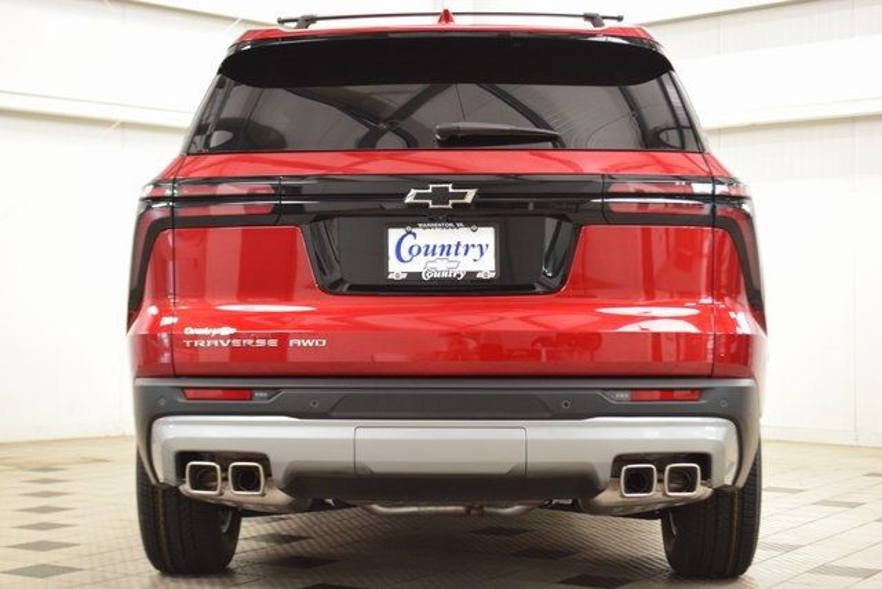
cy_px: 294
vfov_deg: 20.6
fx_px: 1617
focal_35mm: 66
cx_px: 441
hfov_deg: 30.5
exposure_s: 1/30
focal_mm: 44
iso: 1600
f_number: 5.6
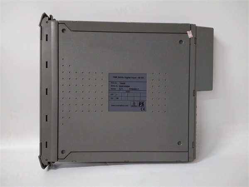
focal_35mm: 27
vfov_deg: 51.4
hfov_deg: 65.3
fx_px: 194
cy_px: 94
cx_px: 124
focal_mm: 3.79
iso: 655
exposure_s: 1/33
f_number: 2
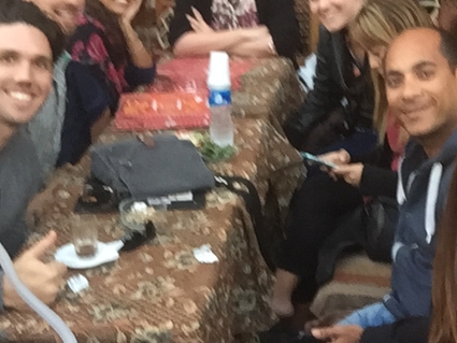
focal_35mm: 70
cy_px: 209
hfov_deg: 27.7
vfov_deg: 21.0
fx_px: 924
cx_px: 281
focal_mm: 2.65
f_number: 2.2
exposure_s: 1/33
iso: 125
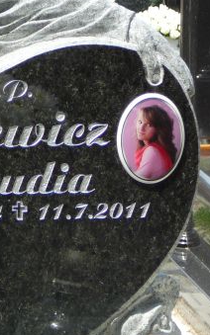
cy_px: 166
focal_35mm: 210
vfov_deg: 10.0
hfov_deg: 6.2
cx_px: -85
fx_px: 1922
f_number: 3.9
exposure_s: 1/250
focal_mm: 15.6
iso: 80
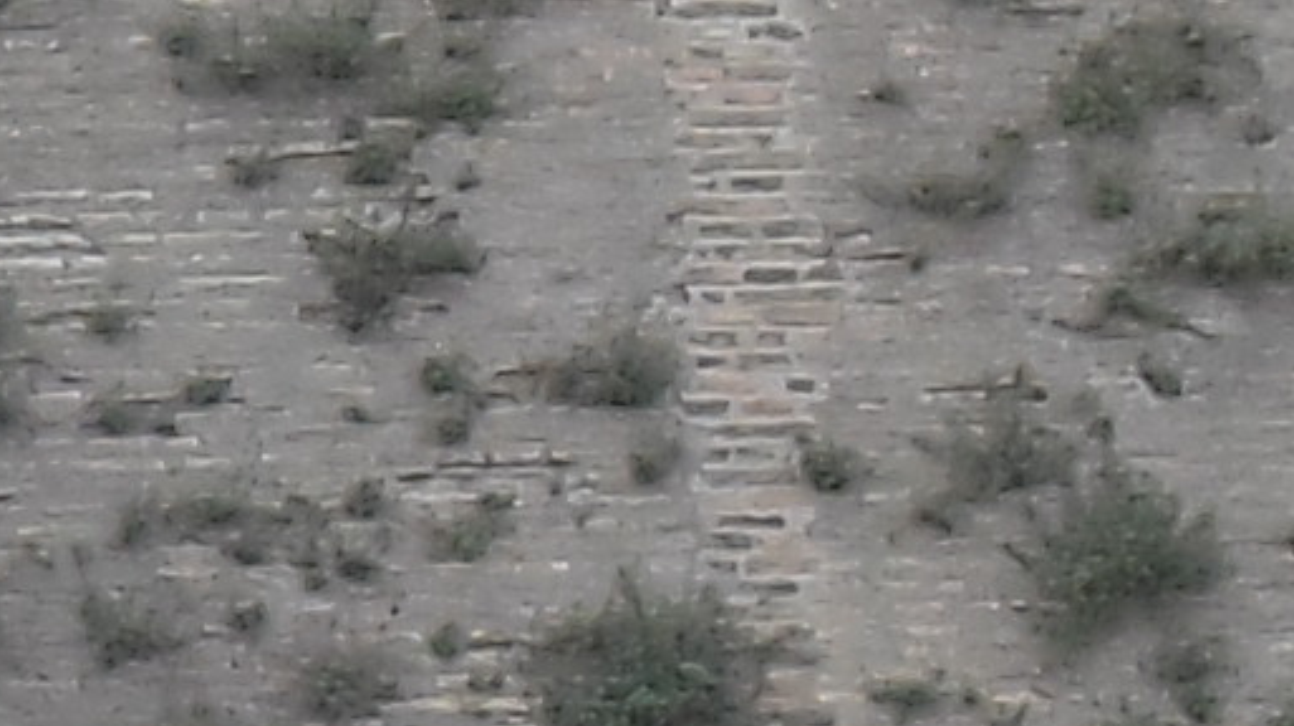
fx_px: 15159
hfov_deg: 4.8
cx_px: -1647
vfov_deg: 2.7
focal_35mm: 442
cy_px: 1480
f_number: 5
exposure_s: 1/117
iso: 80
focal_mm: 9.3
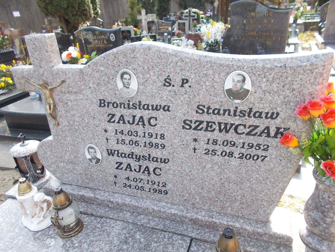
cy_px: 126
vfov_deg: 53.1
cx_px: 168
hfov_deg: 67.3
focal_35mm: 26
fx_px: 252
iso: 80
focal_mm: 4.6
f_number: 3.2
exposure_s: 1/125
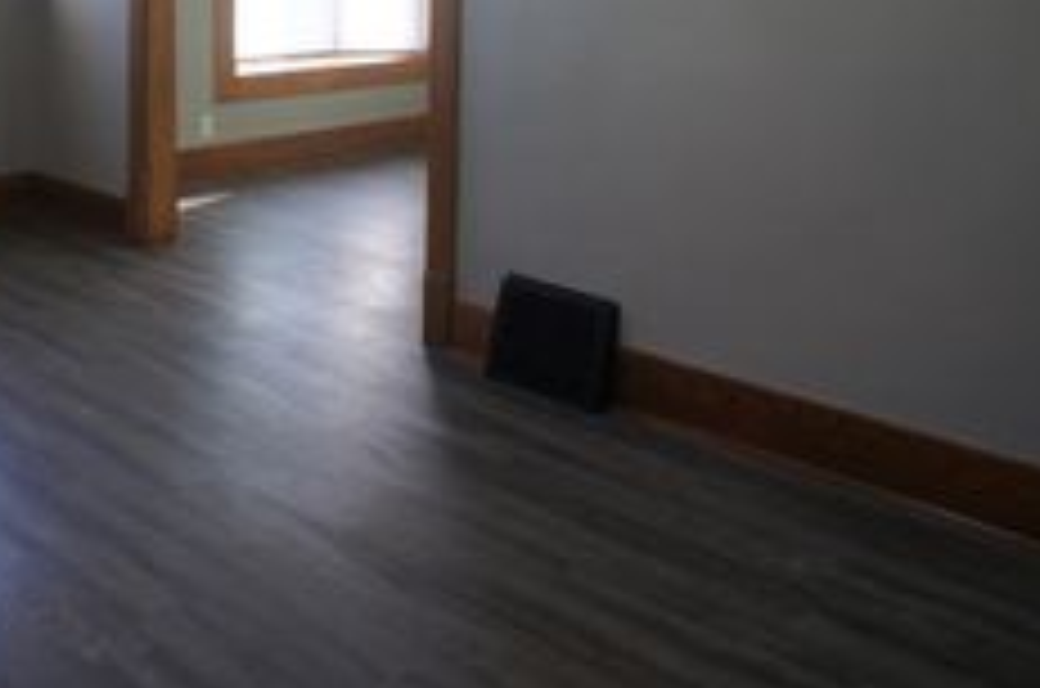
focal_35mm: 52
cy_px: 9
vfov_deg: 24.7
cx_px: 270
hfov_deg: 37.4
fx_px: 1499
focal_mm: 16
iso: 200
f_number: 3.2
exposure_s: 1/30
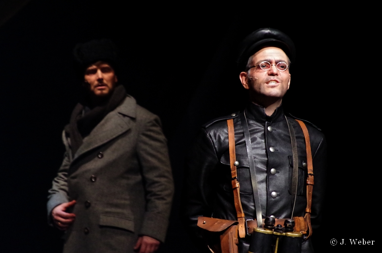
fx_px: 3177
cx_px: 191
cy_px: 126
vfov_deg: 4.6
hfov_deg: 6.9
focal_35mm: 300
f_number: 8
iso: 6400
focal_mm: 200
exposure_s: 1/30
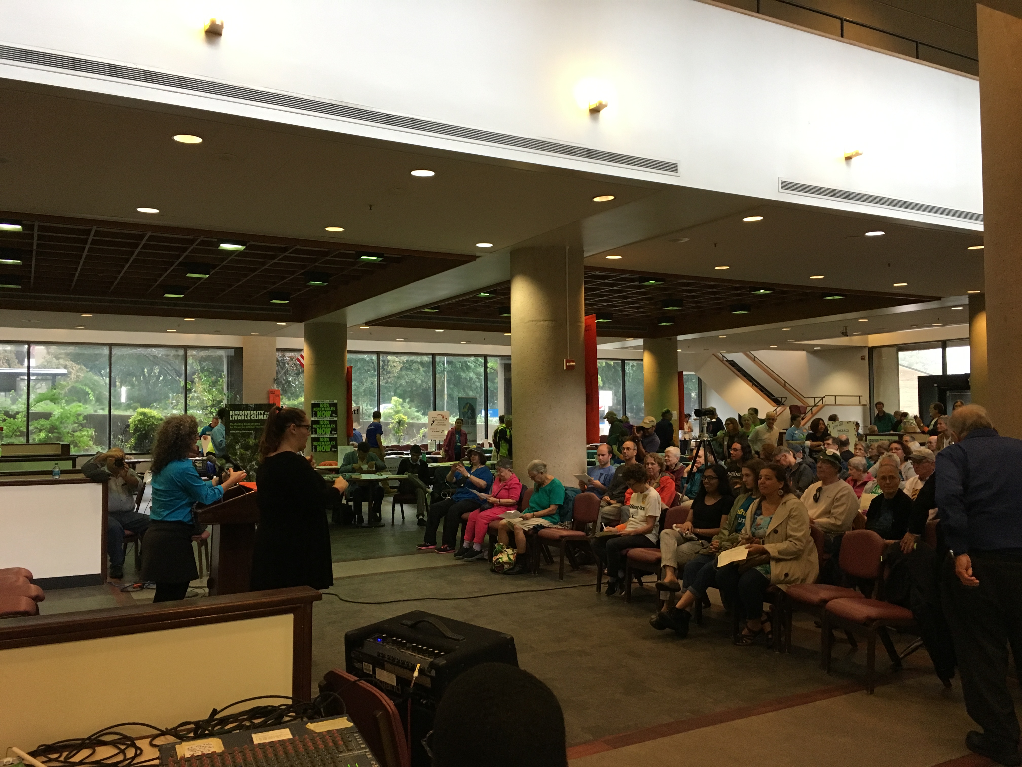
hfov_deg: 61.7
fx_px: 856
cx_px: 511
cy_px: 384
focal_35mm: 29
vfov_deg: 48.2
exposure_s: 1/30
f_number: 2.2
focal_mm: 4.15
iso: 125
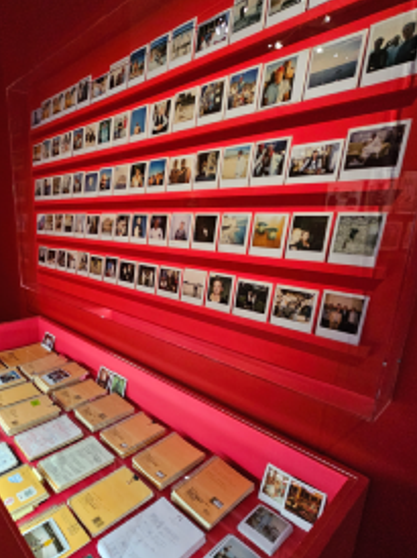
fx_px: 306
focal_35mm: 19
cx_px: 134
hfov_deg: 66.5
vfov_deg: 84.4
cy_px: 310
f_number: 2.2
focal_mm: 2.2
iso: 640
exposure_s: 1/27
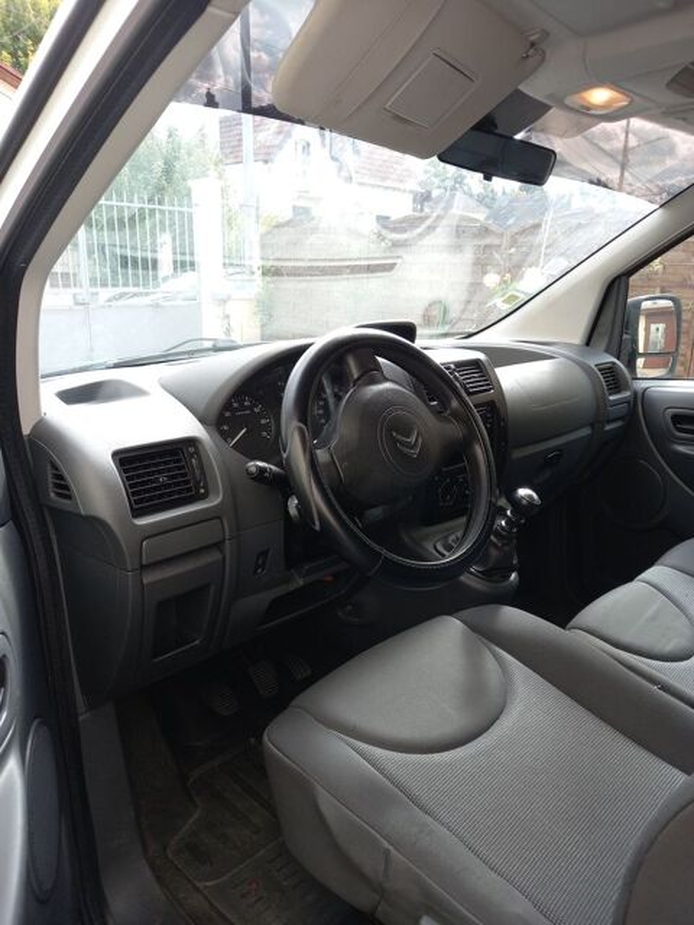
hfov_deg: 54.9
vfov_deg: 69.4
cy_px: 462
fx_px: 668
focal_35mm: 25
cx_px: 347
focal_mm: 4.6
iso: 32
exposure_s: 1/60
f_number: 2
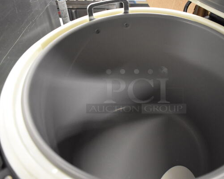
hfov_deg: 56.7
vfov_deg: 47.1
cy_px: 90
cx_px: 136
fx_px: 205
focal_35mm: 31
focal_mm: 18
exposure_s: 1/125
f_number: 3.5
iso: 5600
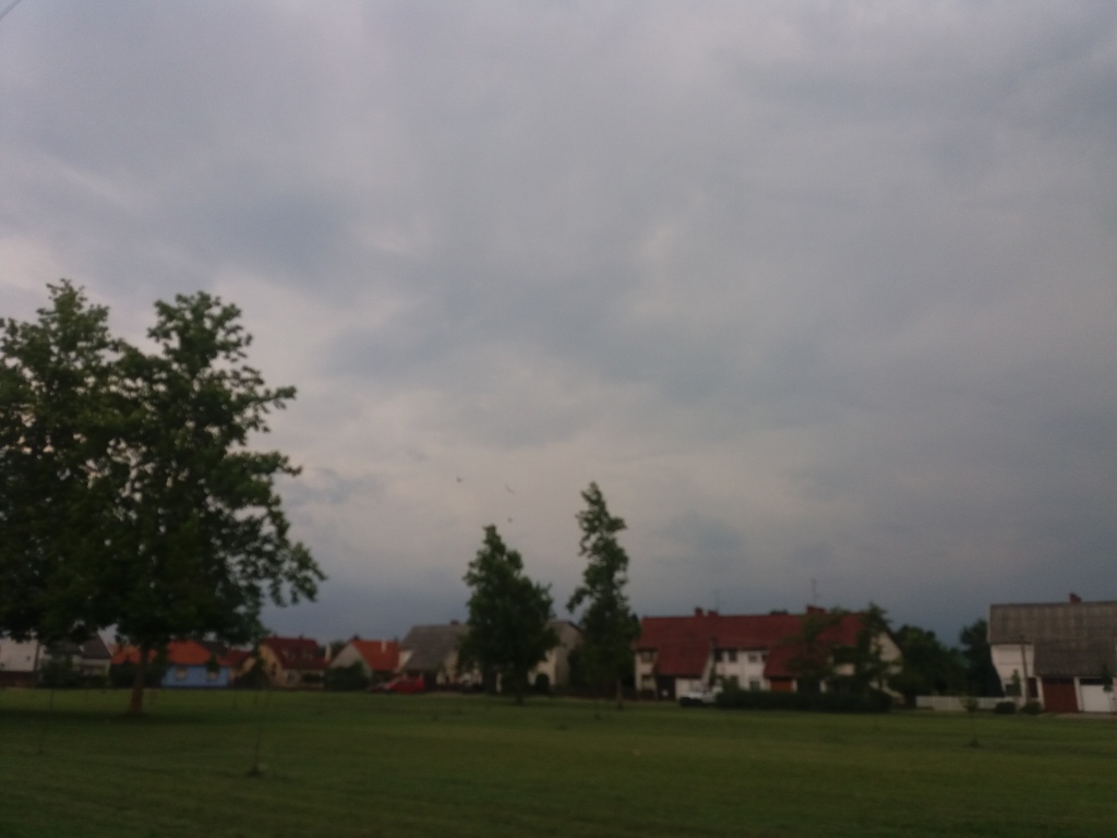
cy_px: 419
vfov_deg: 49.7
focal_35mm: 28
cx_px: 558
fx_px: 904
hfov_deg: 63.4
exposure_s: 1/407
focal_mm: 3.7
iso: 64
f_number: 1.9
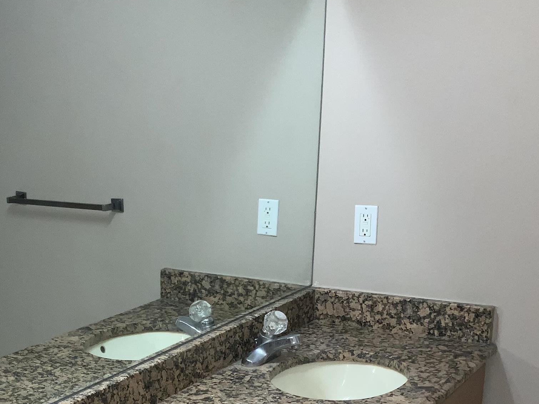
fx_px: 919
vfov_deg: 23.9
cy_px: 384
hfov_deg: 32.1
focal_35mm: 59
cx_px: 131
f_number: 1.8
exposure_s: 1/60
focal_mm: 3
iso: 50
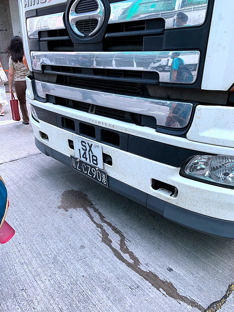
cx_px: 117
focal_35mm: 26
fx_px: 234
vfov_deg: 67.3
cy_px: 156
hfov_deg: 53.1
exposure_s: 1/175
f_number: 1.8
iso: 25
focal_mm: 4.25
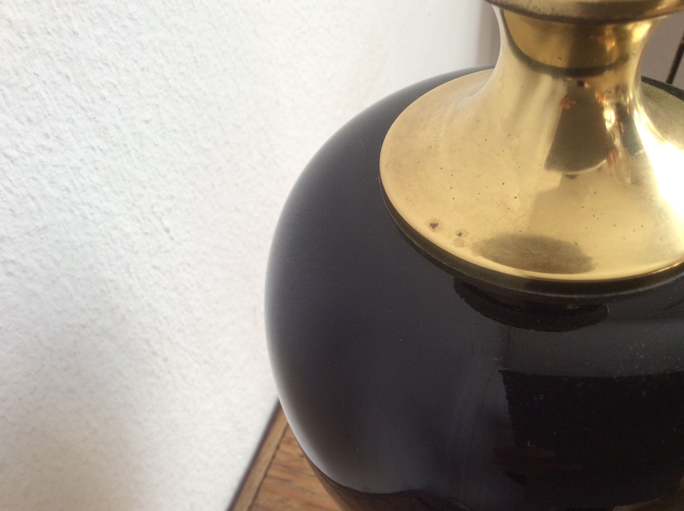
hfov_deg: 56.9
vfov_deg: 44.1
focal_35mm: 32
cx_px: 342
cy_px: 256
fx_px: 631
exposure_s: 1/40
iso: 32
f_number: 2.4
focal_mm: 3.3
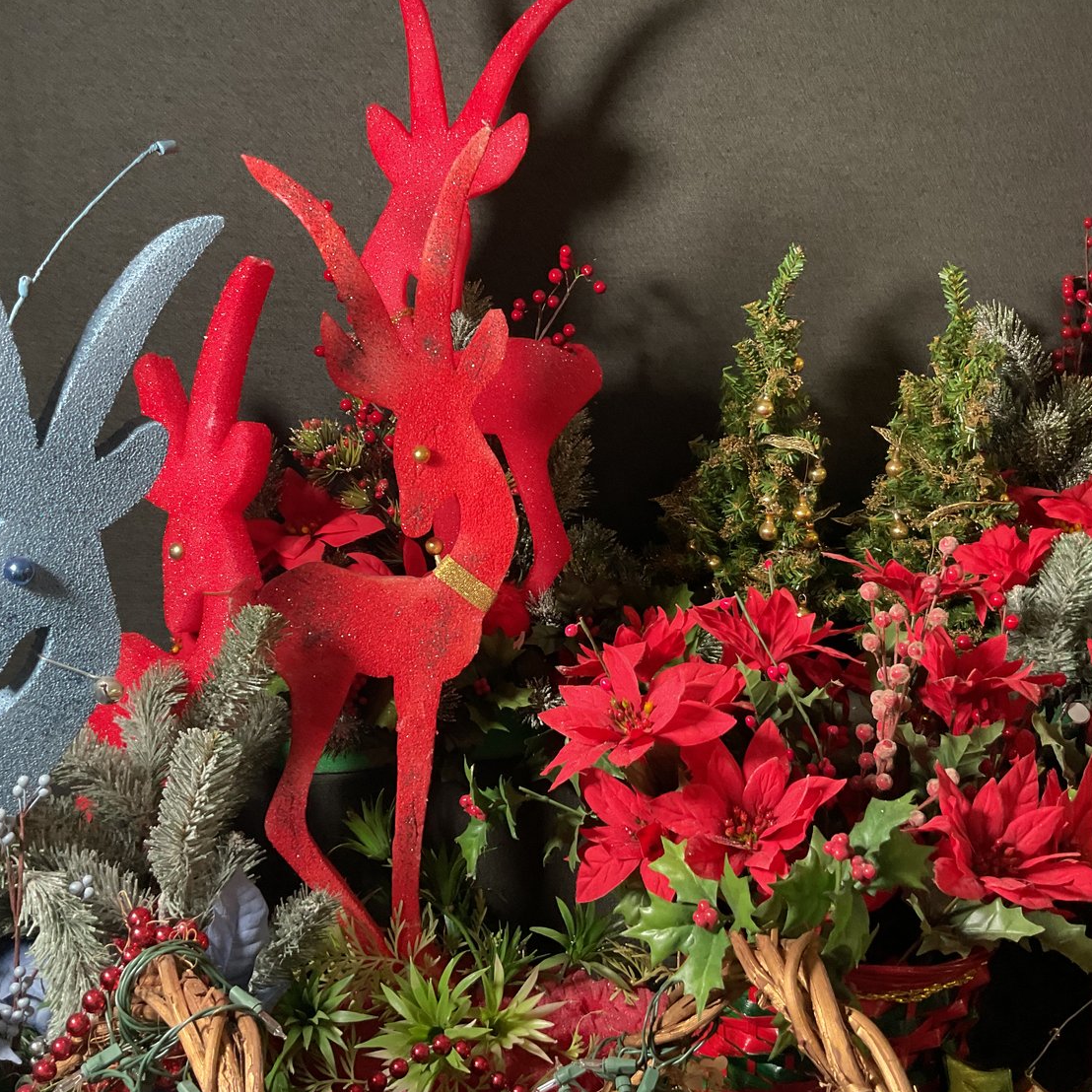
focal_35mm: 35
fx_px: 1249
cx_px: 549
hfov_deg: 47.2
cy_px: 541
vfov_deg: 47.2
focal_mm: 3
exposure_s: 1/60
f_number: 1.8
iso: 200
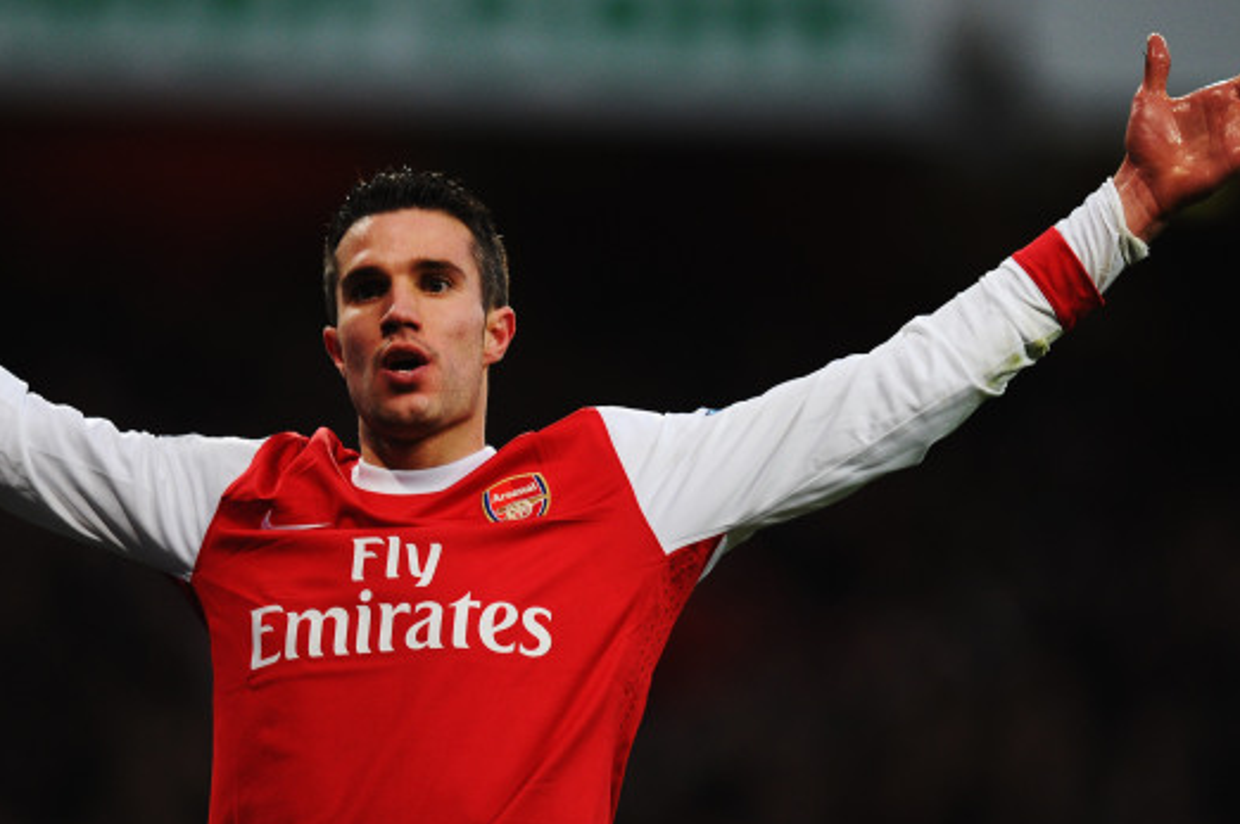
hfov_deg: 3.6
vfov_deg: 2.4
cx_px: 463
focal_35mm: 573
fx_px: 19718
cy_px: 398
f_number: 2.8
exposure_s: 1/1000
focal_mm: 400
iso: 1600
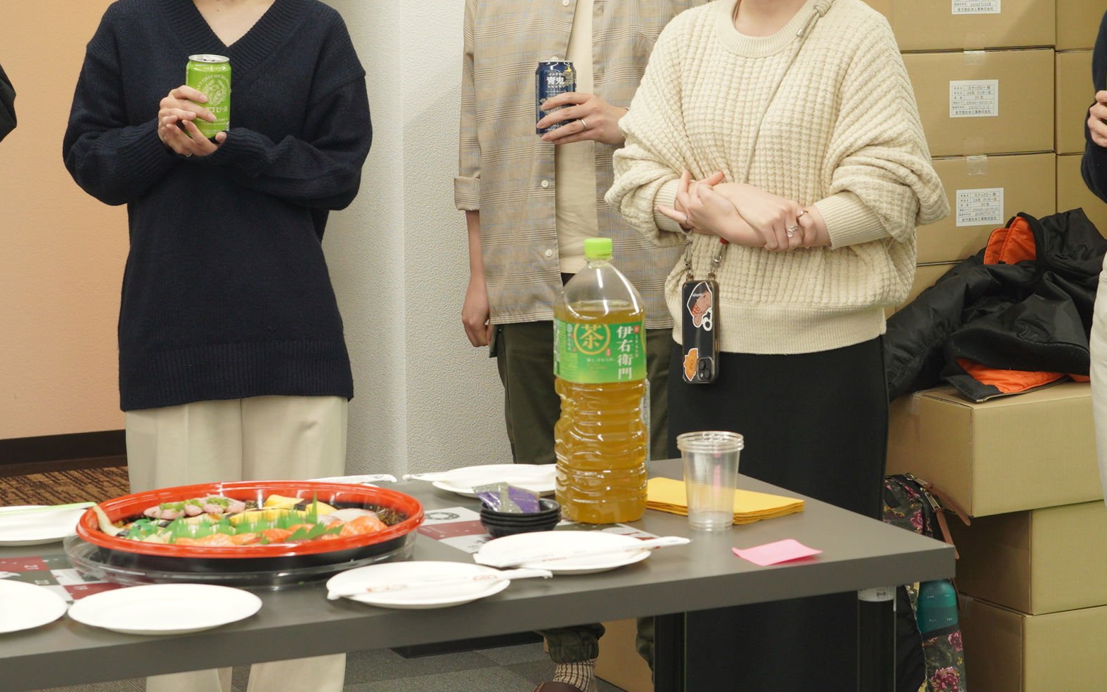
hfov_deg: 21.8
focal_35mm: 95
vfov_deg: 13.8
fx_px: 2866
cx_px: 722
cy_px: 326
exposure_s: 1/40
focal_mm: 38
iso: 640
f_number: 5.6
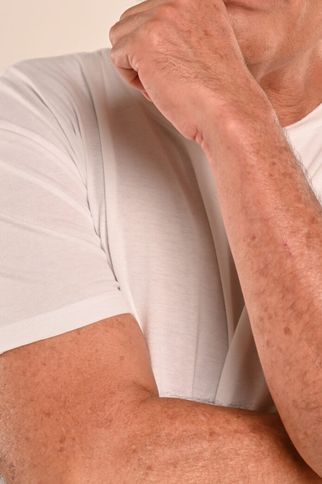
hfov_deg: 7.4
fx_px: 2482
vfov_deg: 11.1
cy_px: 175
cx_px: 248
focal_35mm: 185
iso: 200
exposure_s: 1/160
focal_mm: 75
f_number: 5.6
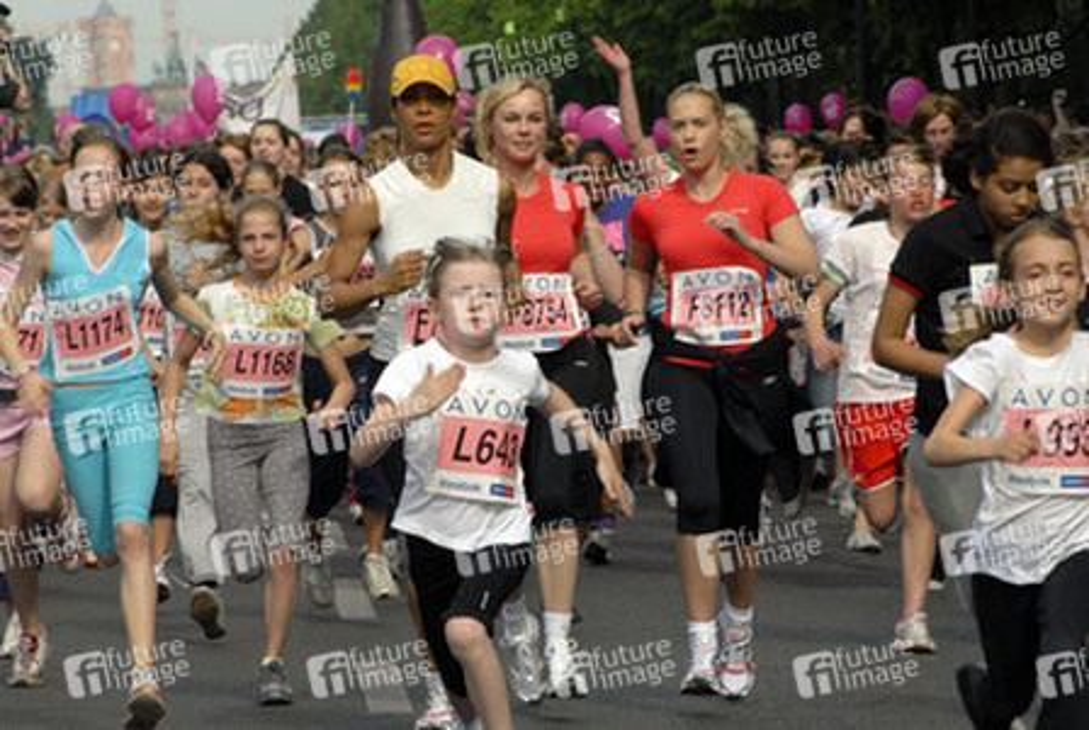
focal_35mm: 285
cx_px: 544
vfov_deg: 4.8
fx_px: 8632
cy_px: 365
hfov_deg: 7.2
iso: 250
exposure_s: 1/250
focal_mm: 190
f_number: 14
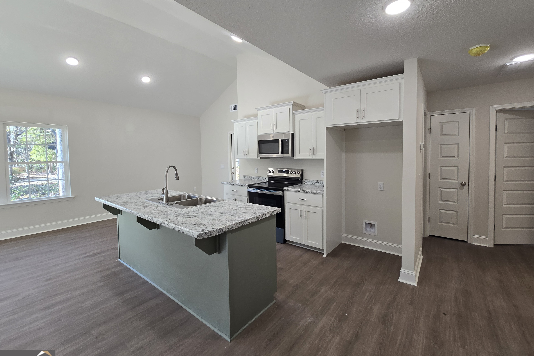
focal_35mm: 14
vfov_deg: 81.1
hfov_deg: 104.3
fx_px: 208
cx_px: 270
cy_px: 164
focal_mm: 2.2
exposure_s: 1/60
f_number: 2.2
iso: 64
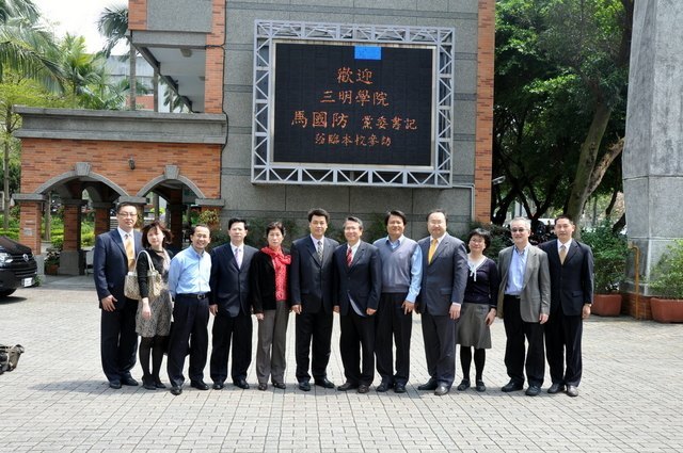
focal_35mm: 36
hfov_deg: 53.2
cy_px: 226
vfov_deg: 36.8
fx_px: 682
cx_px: 342
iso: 200
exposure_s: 1/80
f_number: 9
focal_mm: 24
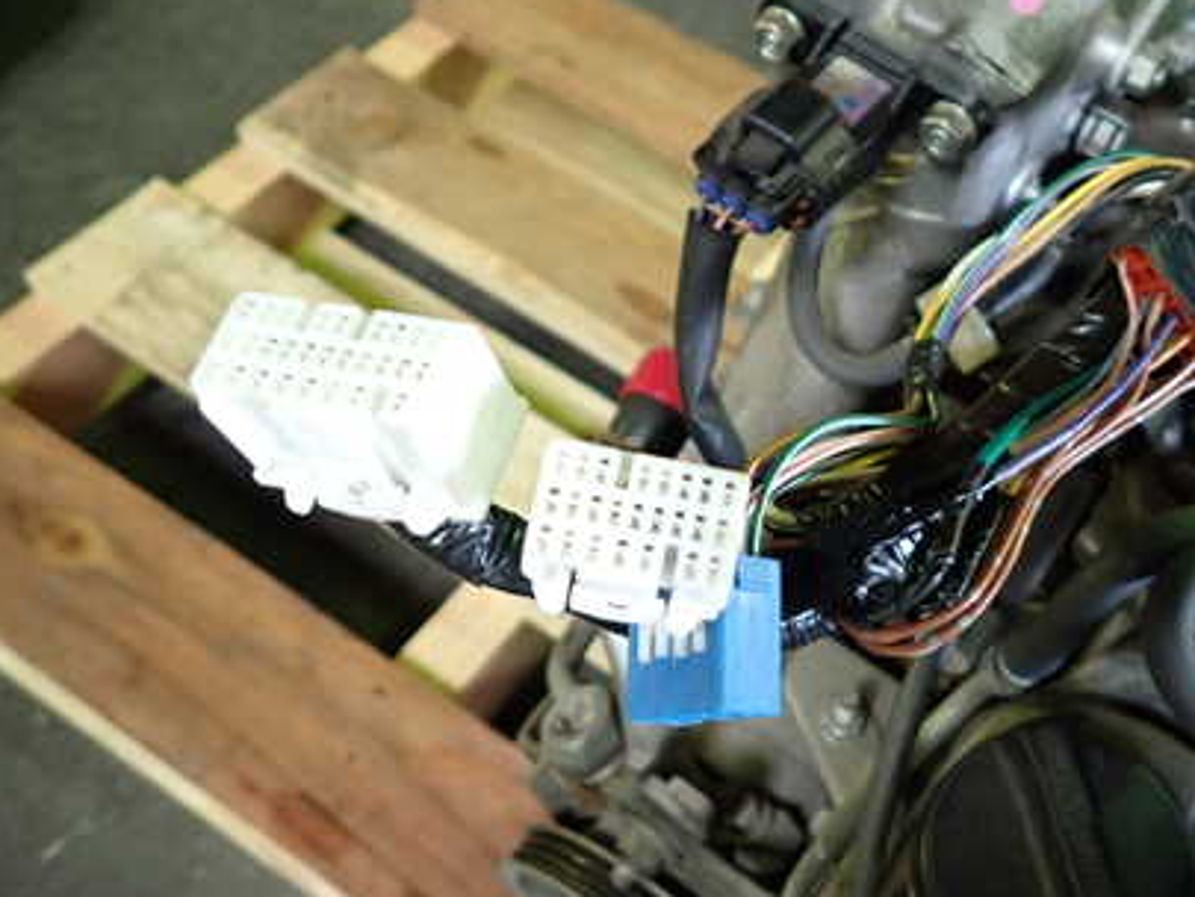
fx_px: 1278
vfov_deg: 38.7
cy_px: 413
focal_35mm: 37
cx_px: 856
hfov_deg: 48.7
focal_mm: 4.5
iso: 250
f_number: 2
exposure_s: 1/30
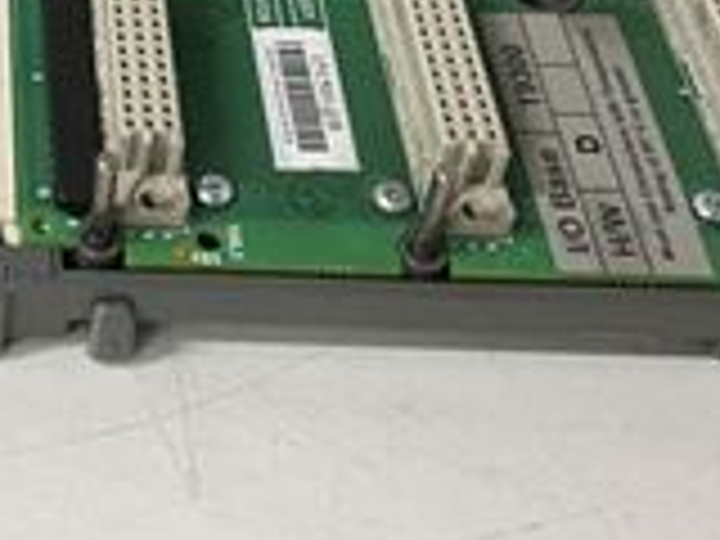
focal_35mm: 81
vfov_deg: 17.2
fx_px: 1685
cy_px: -151
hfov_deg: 22.7
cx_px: -72
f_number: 1.8
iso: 125
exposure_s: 1/50
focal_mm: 4.25
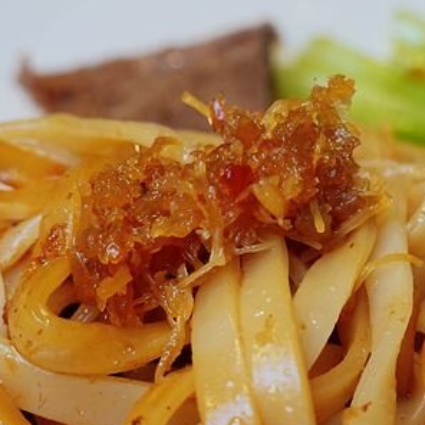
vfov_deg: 24.3
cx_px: 281
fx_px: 986
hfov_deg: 24.2
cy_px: 192
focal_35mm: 71
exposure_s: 1/50
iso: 125
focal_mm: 14.12
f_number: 3.5
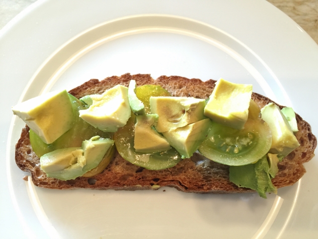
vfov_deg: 48.2
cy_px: 120
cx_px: 159
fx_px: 266
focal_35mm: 29
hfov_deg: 61.7
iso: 32
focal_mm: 4.15
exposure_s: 1/15
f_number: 2.2
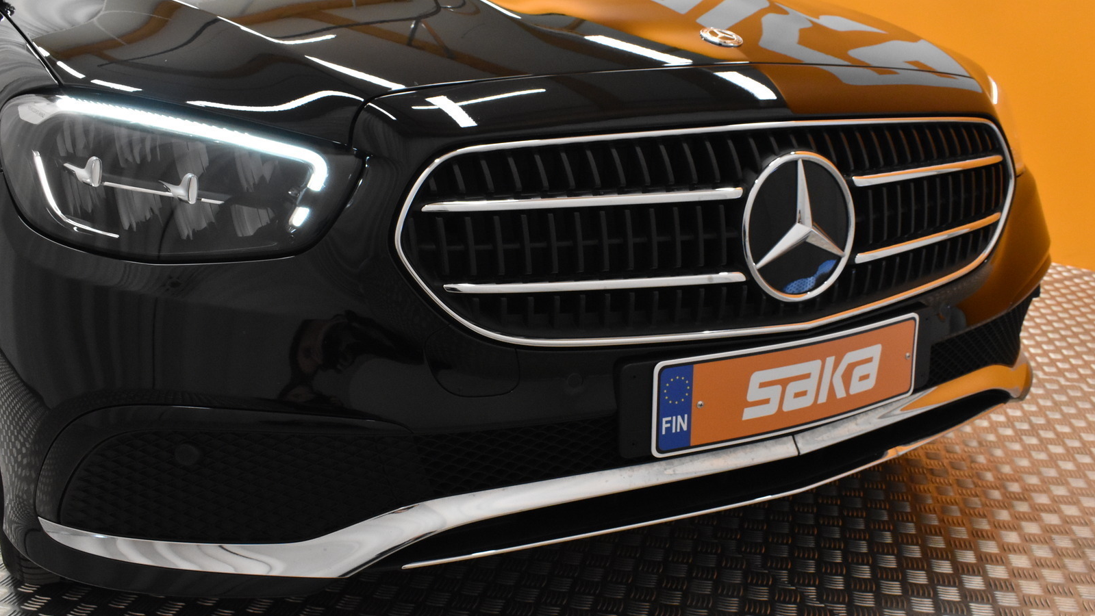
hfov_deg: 56.6
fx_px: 1016
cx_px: 552
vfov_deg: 33.7
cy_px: 309
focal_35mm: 35
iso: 3200
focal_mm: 22
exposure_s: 1/125
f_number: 10
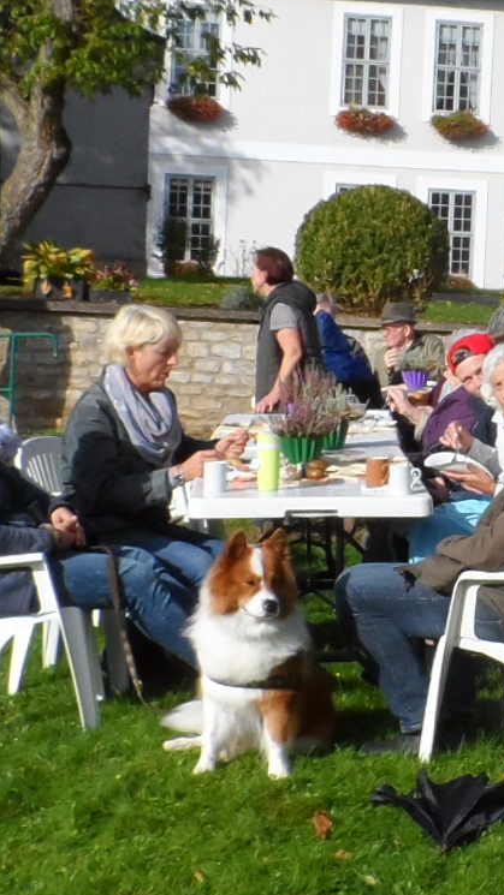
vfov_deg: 23.4
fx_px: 2162
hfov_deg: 12.9
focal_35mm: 91
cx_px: 634
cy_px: 341
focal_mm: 4
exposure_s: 1/500
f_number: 4.5
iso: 80
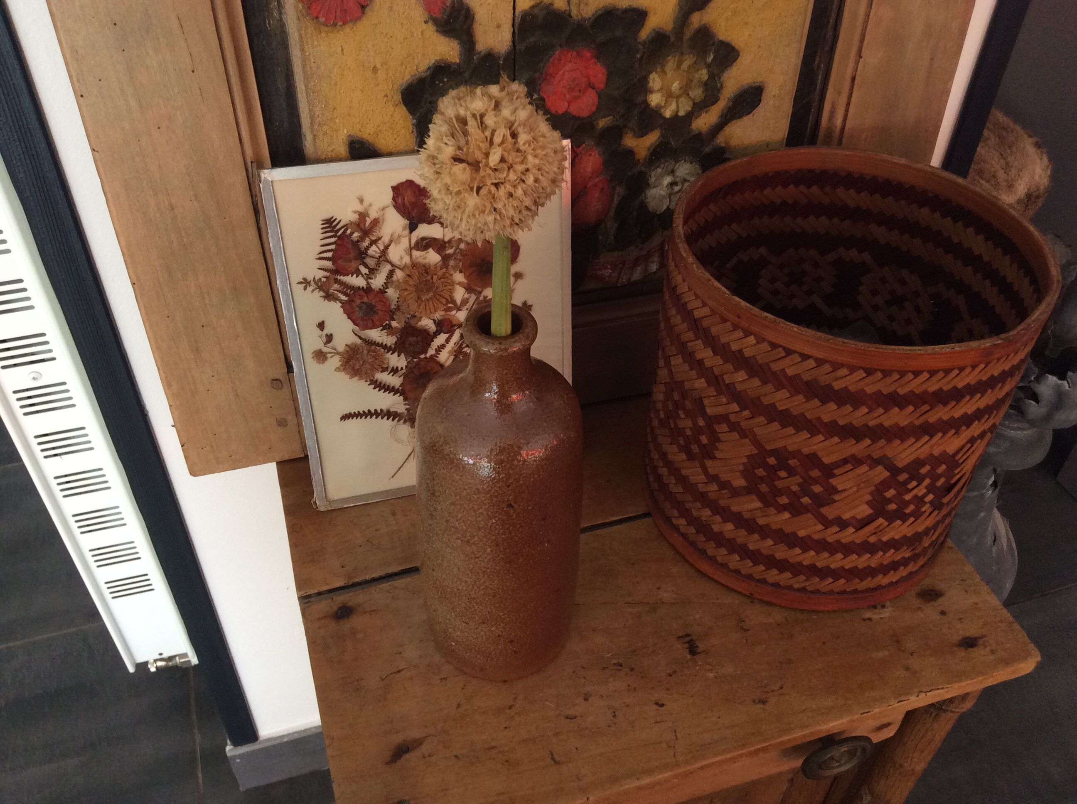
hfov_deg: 56.9
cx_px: 538
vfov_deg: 44.1
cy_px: 402
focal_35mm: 32
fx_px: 994
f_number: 2.4
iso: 80
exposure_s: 1/25
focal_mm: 3.3
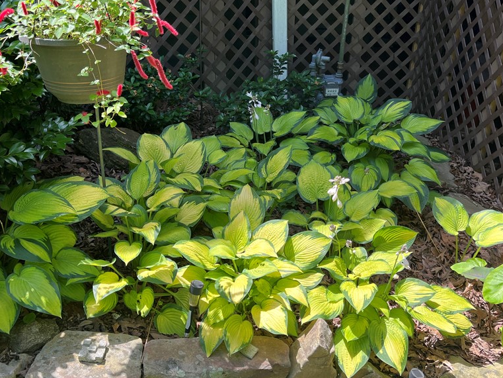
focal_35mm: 35
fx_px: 509
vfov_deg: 40.6
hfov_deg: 52.6
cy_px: 156
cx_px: 243
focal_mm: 5.1
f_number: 1.6
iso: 50
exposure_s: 1/508
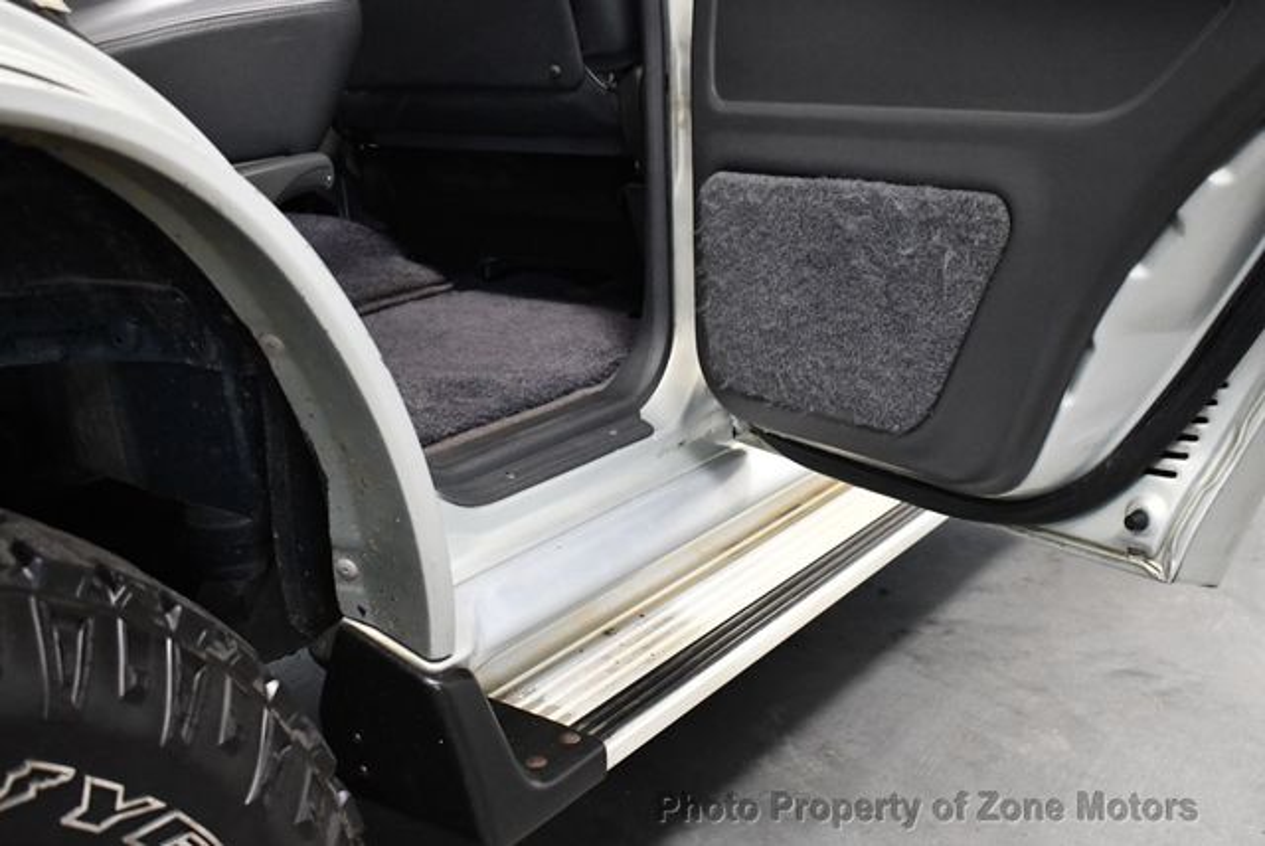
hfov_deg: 48.4
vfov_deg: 33.5
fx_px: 1407
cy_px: 423
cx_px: 632
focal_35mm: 40
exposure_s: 1/125
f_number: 3.8
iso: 3200
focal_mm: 20
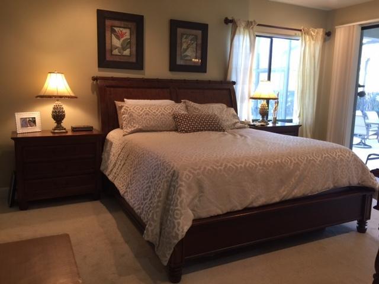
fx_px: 318
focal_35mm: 29
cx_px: 190
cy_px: 142
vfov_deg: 48.2
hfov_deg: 61.7
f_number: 2.2
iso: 80
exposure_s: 1/15
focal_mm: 4.15
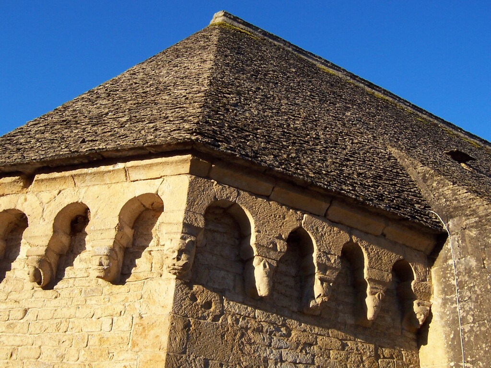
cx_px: 246
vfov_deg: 39.7
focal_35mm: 36
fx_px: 511
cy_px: 184
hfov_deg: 51.4
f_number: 4
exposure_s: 1/250
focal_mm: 5.6
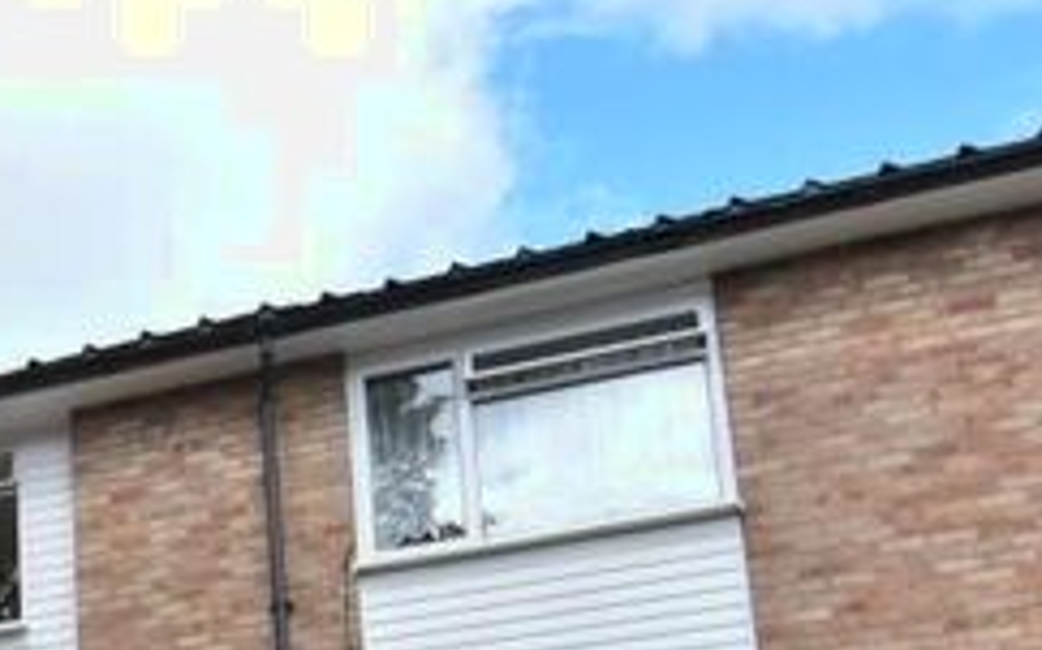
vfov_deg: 19.0
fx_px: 1760
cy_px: 906
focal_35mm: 62
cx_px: -202
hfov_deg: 28.7
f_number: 8
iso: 400
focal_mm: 14
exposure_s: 1/500
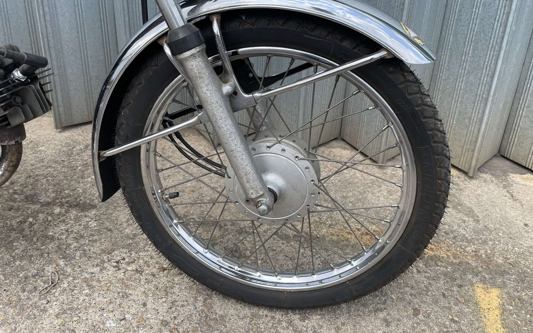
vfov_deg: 44.3
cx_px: 270
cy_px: 133
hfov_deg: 66.5
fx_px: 407
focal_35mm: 28
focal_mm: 4.2
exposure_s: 1/855
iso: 32
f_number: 1.6
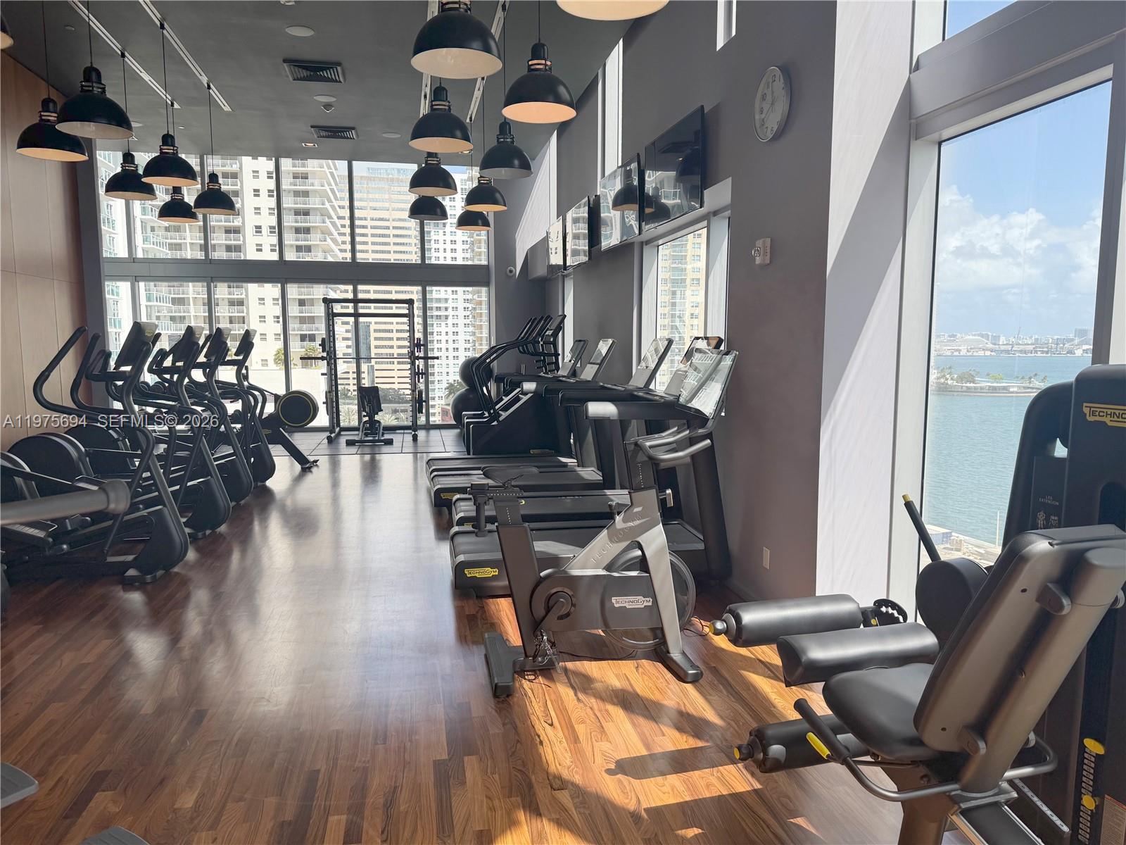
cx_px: 563
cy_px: 422
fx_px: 781
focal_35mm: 24
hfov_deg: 71.6
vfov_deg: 56.8
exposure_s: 1/900
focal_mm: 6.76
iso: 80
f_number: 1.78
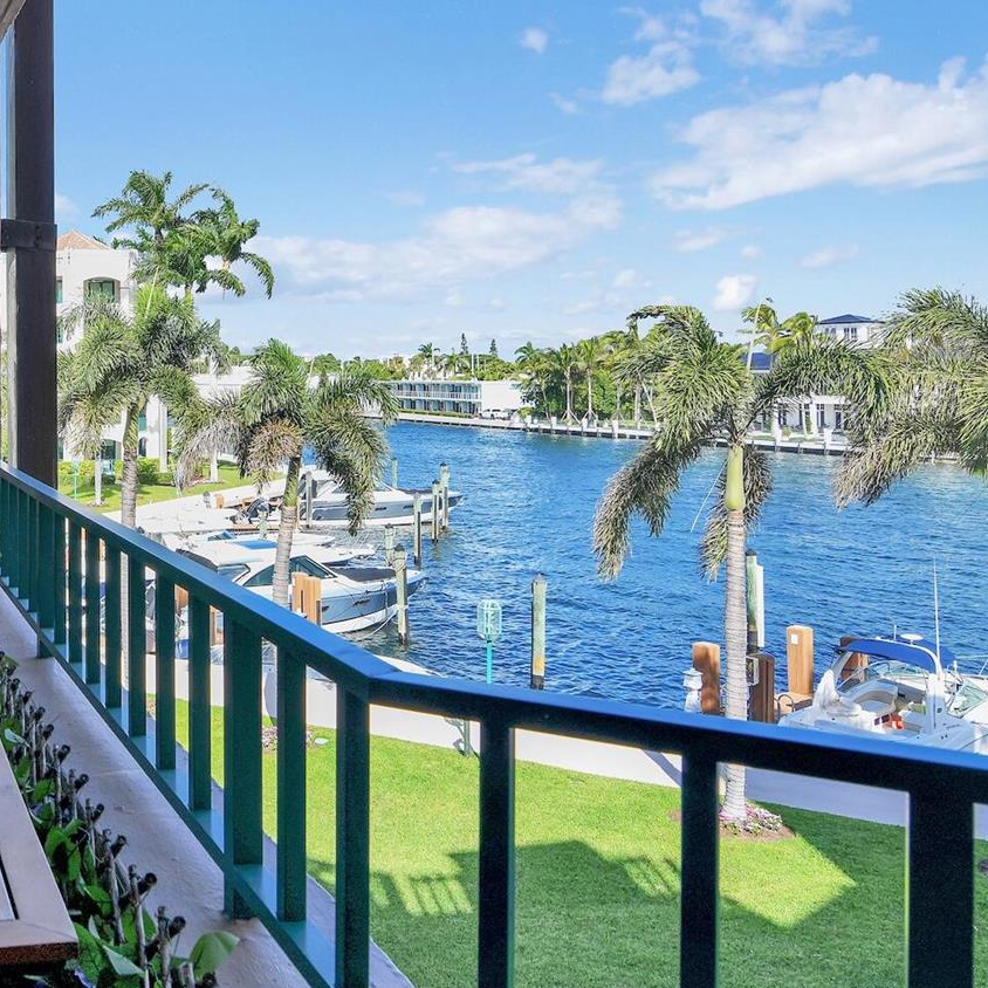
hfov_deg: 43.7
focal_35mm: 33
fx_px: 1066
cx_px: 35
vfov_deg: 49.3
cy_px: 378
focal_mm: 16
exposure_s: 1/1000
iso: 200
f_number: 8
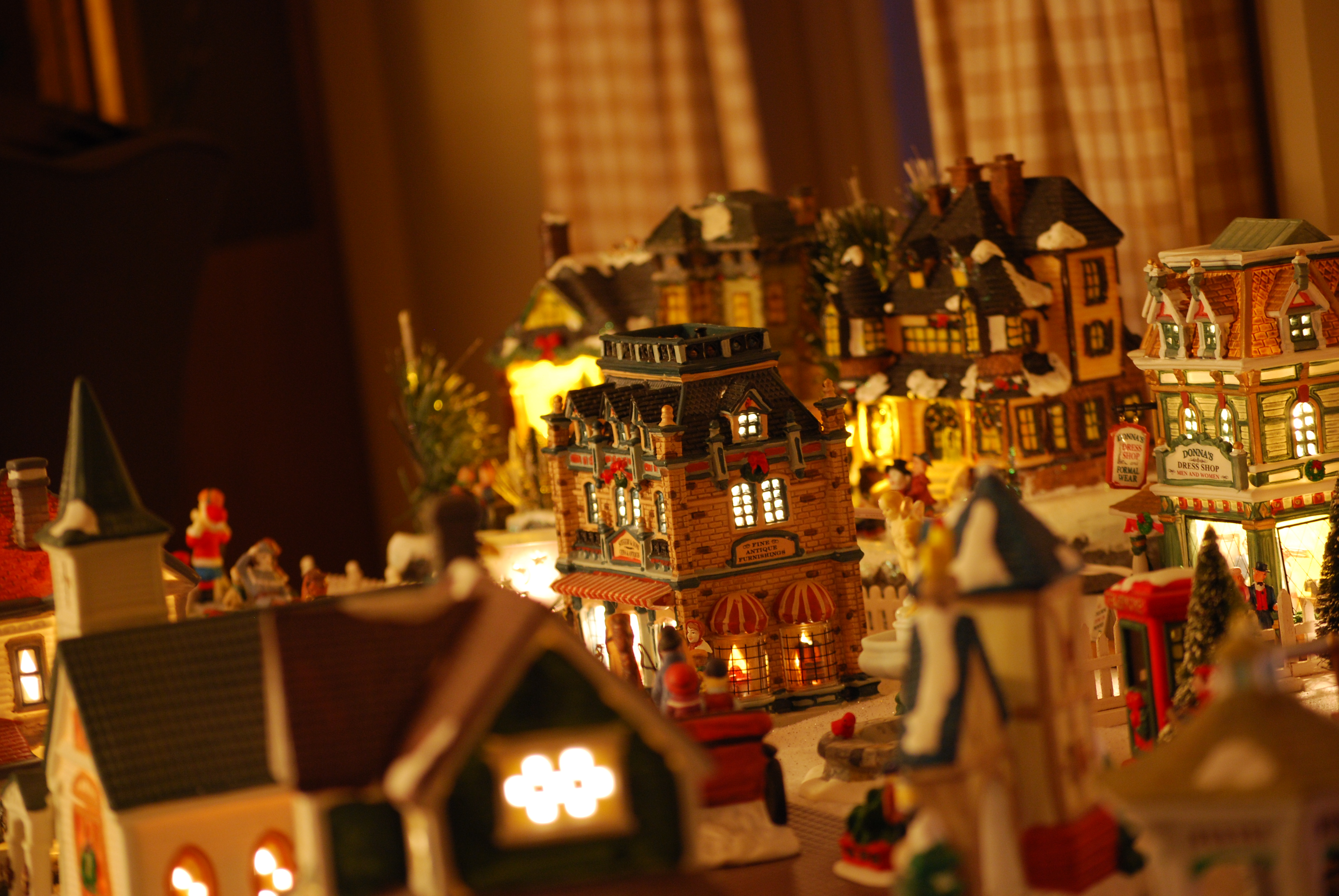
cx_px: 670
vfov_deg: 12.2
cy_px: 448
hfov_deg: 18.2
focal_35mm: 112
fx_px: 4189
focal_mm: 75
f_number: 4.2
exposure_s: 1/1.3
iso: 400
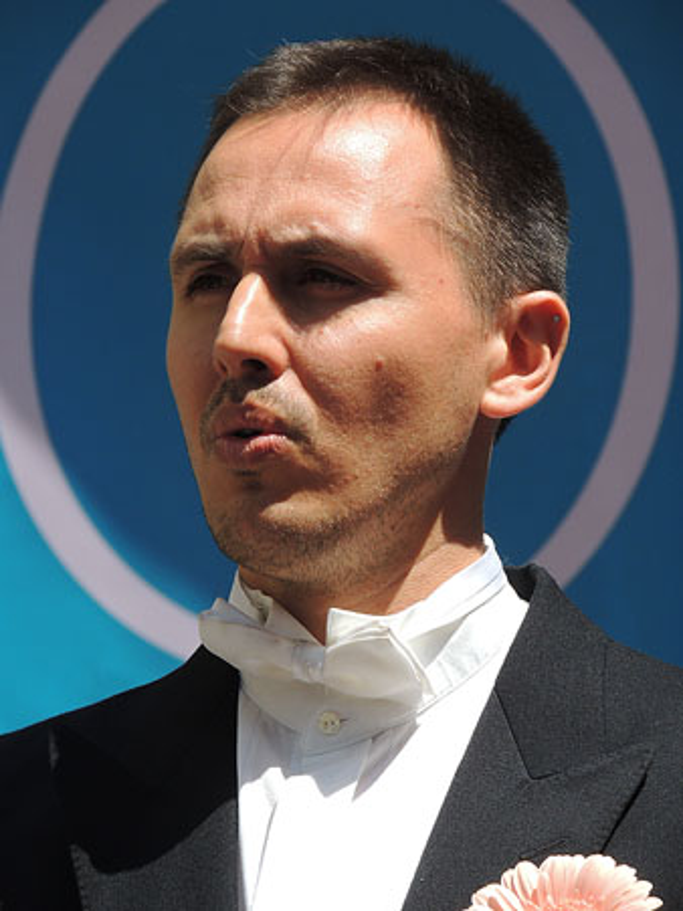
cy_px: 456
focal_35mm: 350
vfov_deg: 5.7
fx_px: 9212
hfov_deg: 4.2
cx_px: 342
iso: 160
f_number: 4.8
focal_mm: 62.4
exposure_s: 1/800
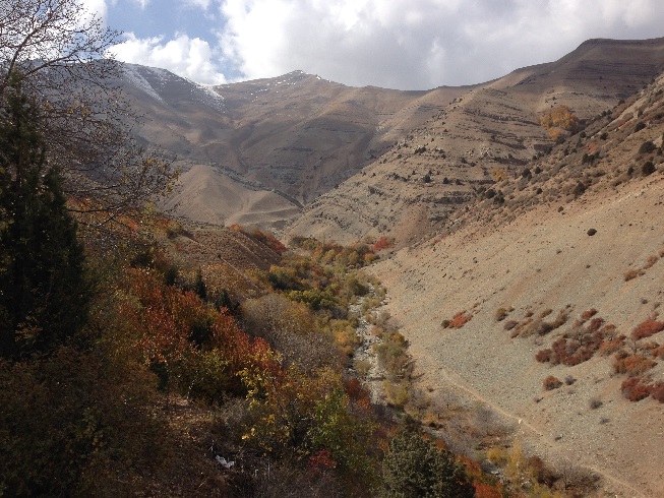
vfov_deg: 43.0
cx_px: 332
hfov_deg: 55.3
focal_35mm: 33
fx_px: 633
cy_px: 249
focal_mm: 4.12
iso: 50
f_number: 2.4
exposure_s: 1/1808
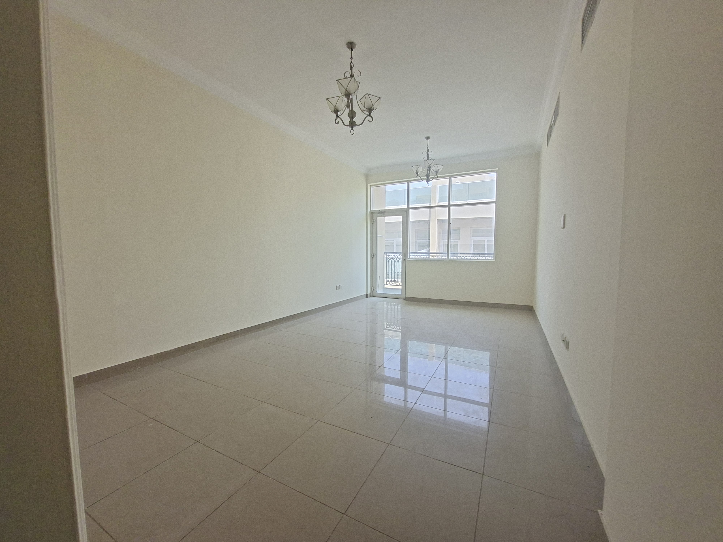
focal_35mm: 13
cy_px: 271
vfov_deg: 89.9
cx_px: 362
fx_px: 272
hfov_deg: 106.2
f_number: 2.2
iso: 100
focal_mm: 1.74
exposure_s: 1/40
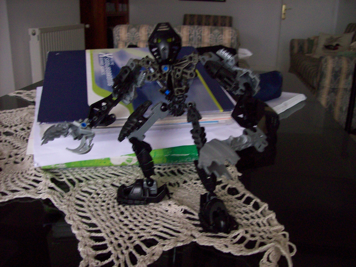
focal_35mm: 36
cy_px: 134
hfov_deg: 51.4
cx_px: 178
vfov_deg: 39.7
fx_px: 370
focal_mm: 6
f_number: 2.7
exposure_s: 1/11.3
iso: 160
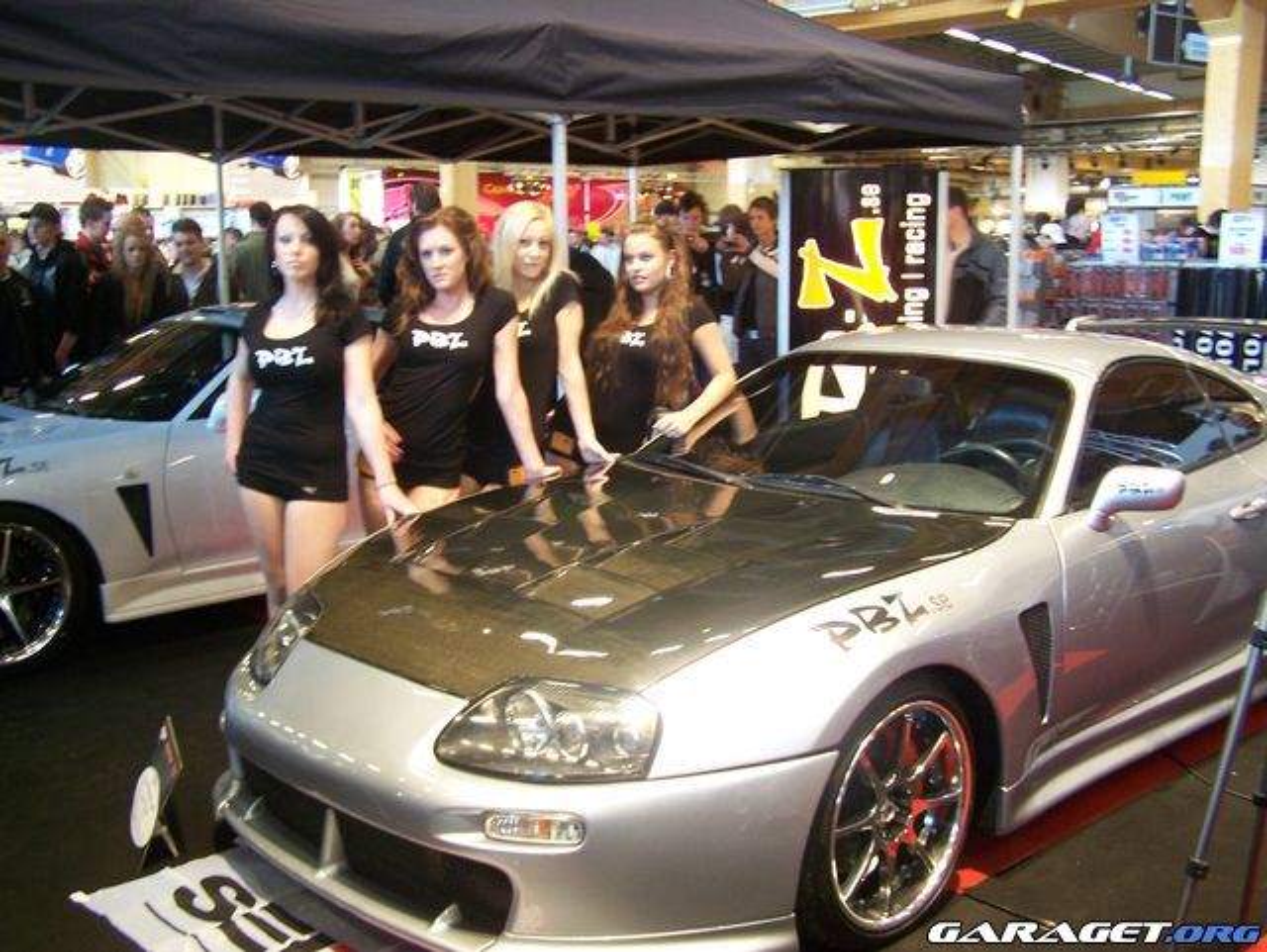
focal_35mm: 38
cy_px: 476
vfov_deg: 37.8
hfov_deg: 48.9
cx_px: 634
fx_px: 1392
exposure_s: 1/10
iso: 160
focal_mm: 6.3
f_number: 2.8
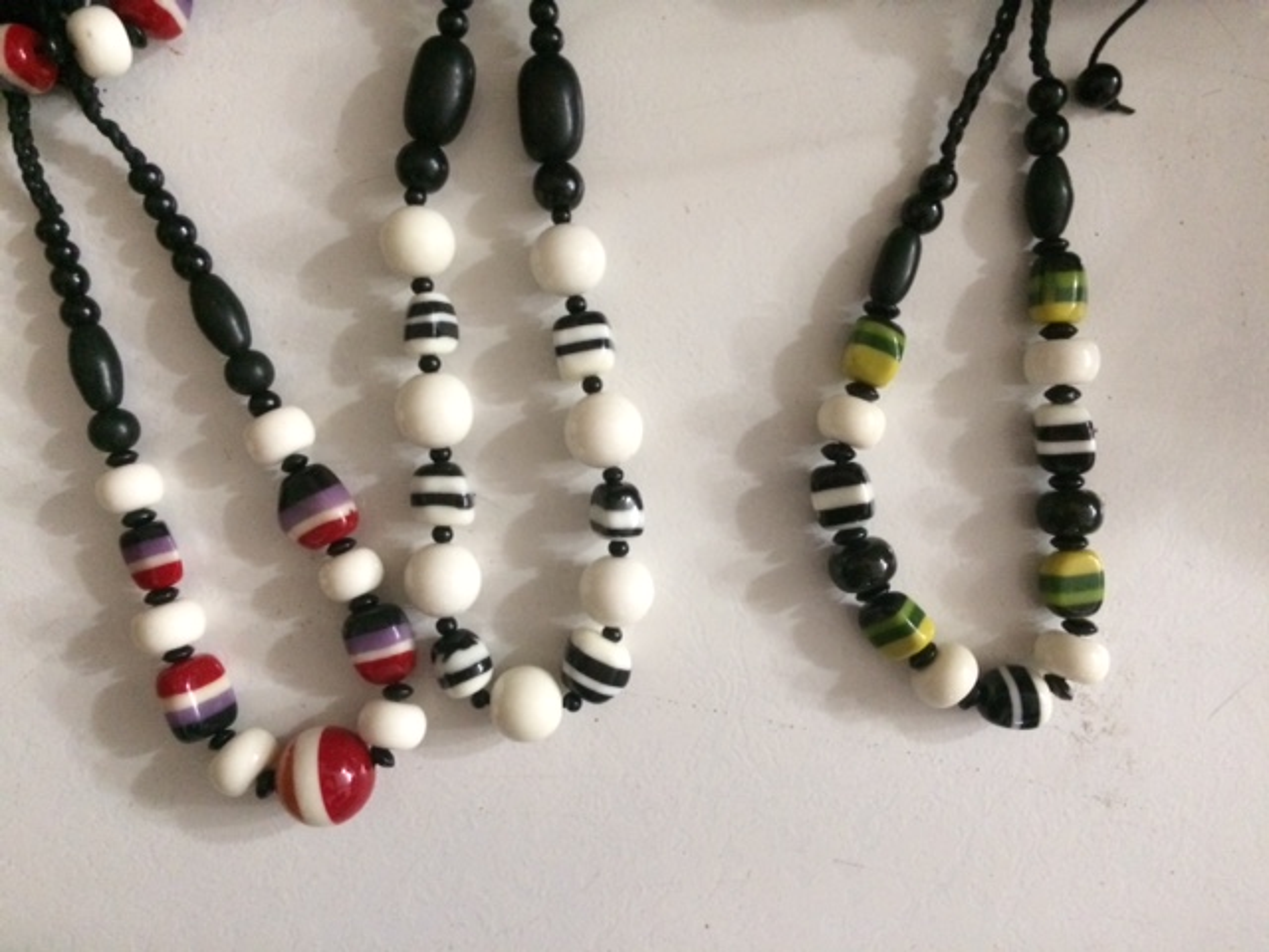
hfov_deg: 61.7
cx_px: 634
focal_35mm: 29
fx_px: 1063
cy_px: 476
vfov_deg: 48.2
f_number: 2.2
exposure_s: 1/17
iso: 500
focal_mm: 4.15
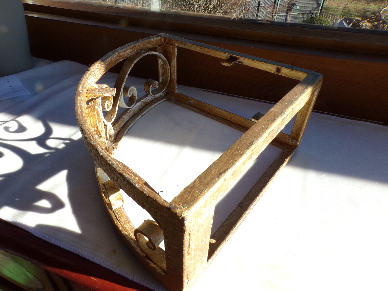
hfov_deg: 71.6
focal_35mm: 24
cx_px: 194
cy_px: 146
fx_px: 269
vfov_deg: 56.8
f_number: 8
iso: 80
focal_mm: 4.3
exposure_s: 1/60
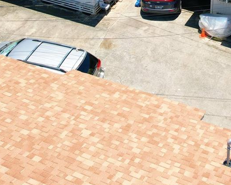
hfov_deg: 29.1
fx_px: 431
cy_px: -26
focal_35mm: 63
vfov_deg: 22.6
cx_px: 199
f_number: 2.8
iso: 110
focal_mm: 8.38
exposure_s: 1/1500
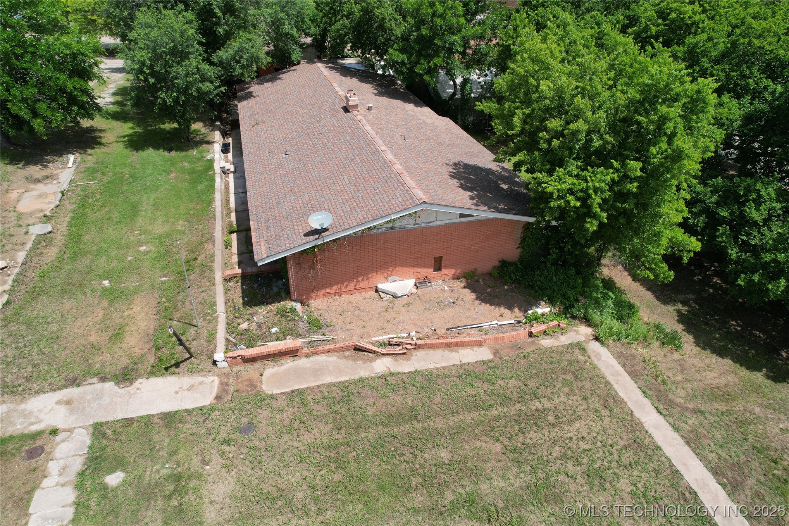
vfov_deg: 57.2
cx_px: 394
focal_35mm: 22
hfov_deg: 78.6
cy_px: 263
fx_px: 482
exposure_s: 1/2000
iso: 100
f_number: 2.8
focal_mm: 8.38
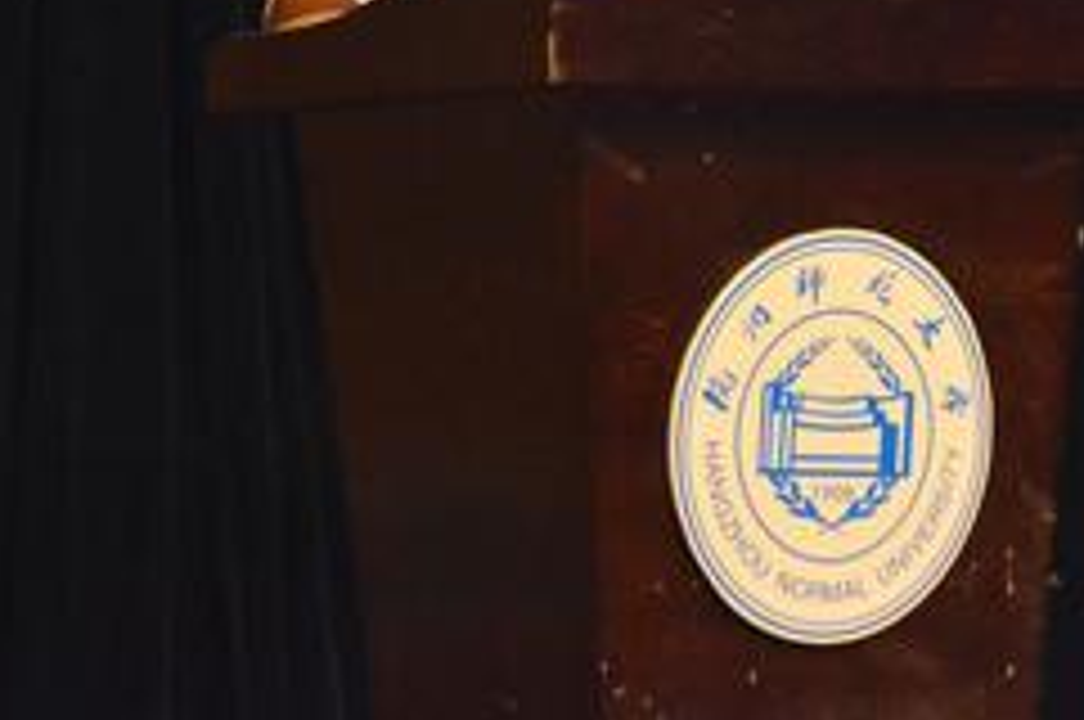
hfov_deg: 8.3
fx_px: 7488
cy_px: 29
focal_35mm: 249
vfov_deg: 5.5
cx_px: 850
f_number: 8
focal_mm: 80
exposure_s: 1/45
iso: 6400
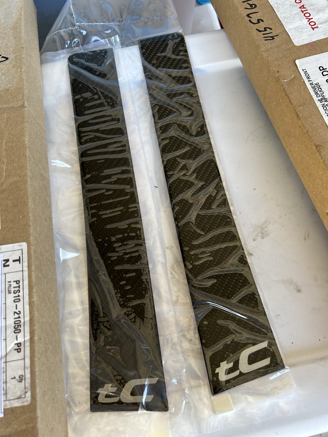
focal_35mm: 26
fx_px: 328
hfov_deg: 53.1
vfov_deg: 67.3
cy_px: 218
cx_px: 164
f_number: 1.5
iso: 64
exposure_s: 1/121
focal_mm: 5.7
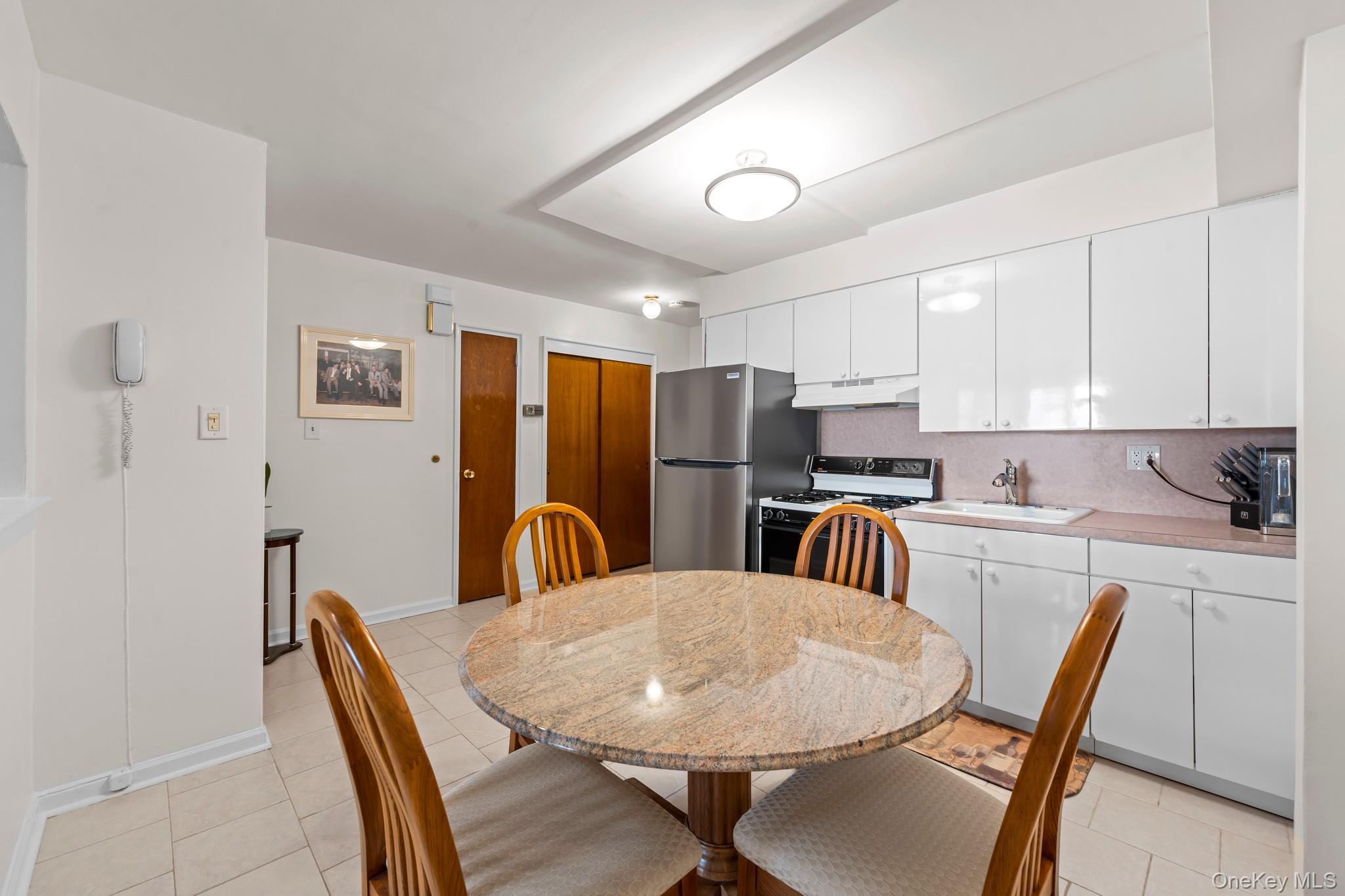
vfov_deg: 81.2
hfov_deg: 104.3
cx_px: 672
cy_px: 448
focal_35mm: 14
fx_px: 523
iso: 250
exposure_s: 1/1.67
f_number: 10
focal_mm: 14
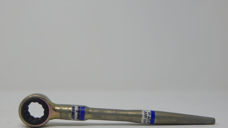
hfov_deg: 39.2
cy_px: 73
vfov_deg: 22.6
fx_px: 320
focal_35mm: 53
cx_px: 114
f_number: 3.7
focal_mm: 8.6
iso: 125
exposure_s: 1/125
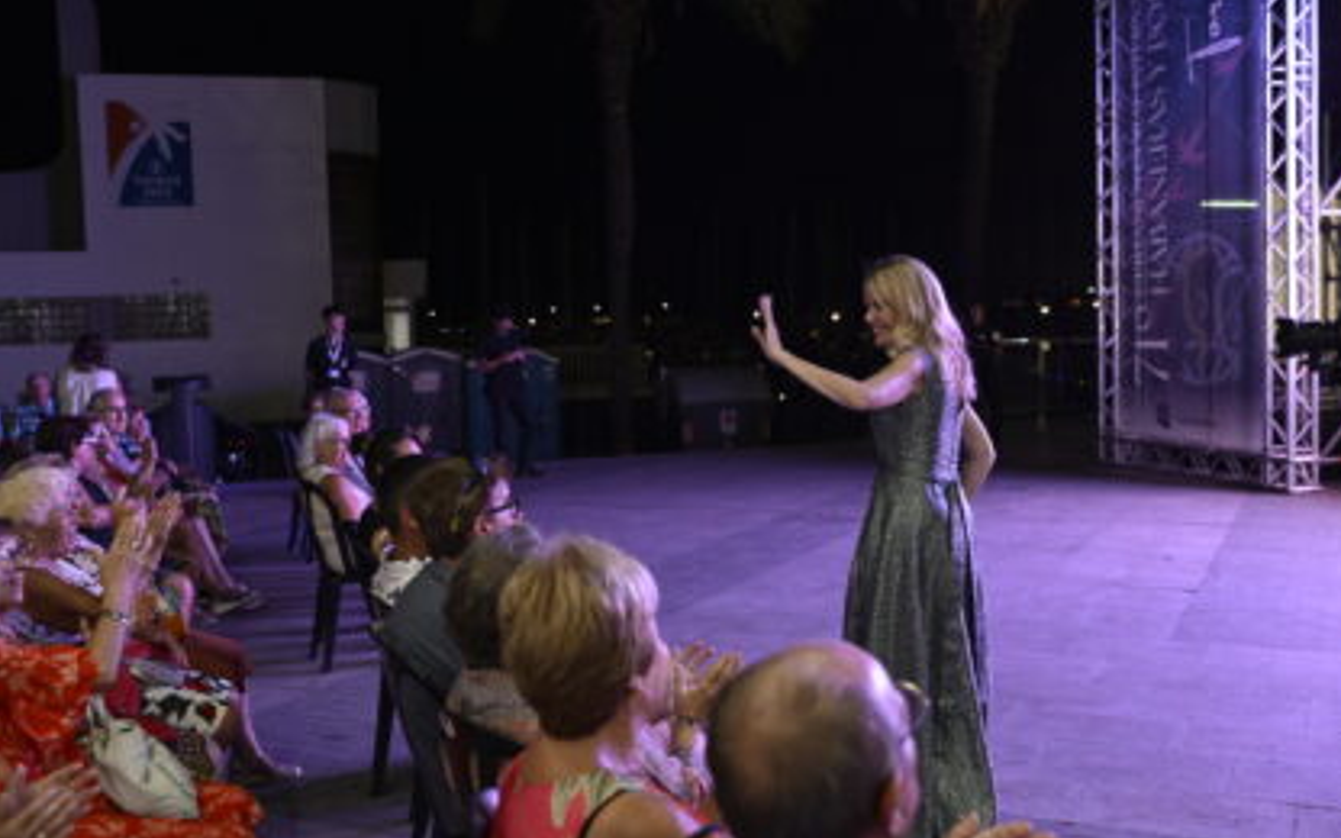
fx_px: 1316
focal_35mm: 36
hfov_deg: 54.0
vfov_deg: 35.3
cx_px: 674
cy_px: 393
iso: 4000
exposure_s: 1/125
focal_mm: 35
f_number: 4
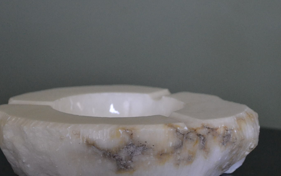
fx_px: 895
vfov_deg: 11.2
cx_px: 132
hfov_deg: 17.8
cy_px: 67
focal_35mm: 117
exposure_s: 1/60
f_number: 5.3
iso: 2200
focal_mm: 45
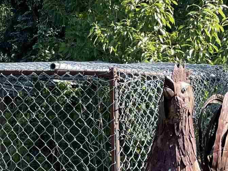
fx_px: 784
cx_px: -141
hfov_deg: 15.0
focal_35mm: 119
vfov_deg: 12.4
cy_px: 64
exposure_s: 1/1553
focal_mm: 4.2
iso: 32
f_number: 1.6
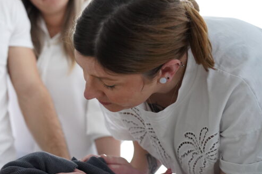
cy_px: 65
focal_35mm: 94
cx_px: -4
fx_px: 687
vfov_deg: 14.5
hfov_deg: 20.8
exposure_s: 1/160
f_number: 2.8
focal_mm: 45.7
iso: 4000
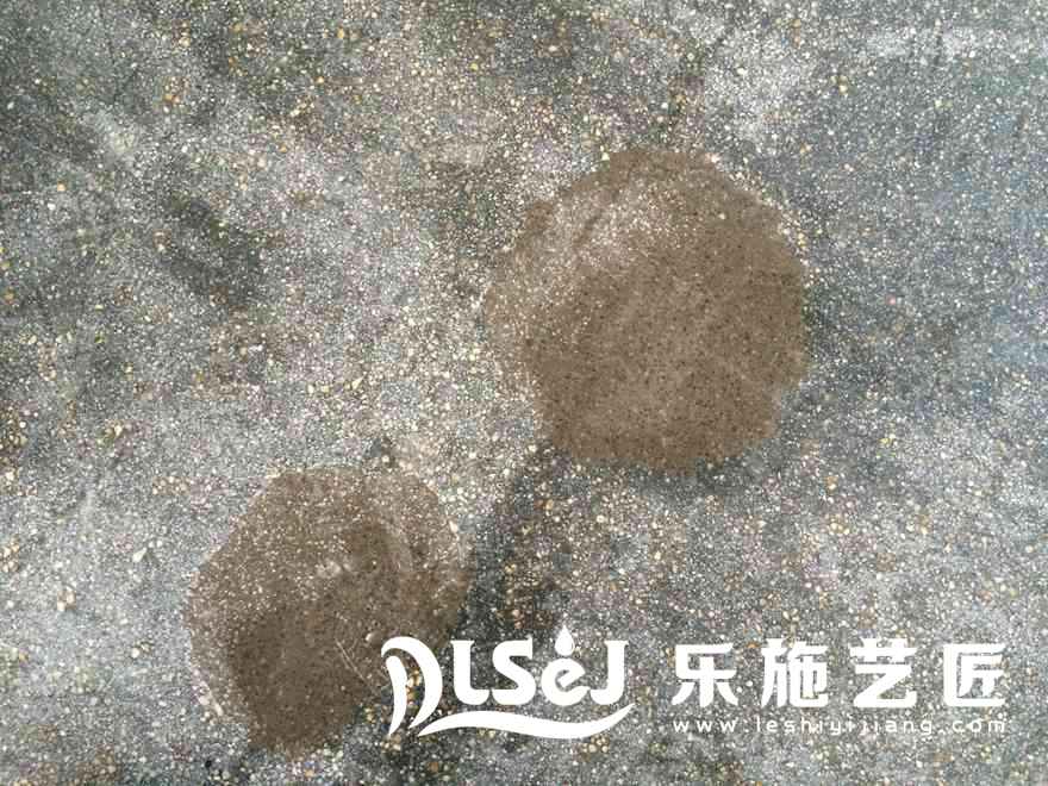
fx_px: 878
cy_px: 393
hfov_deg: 61.7
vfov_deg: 48.2
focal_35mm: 29
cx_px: 524
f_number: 2.2
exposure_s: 1/17
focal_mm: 4.15
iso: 250
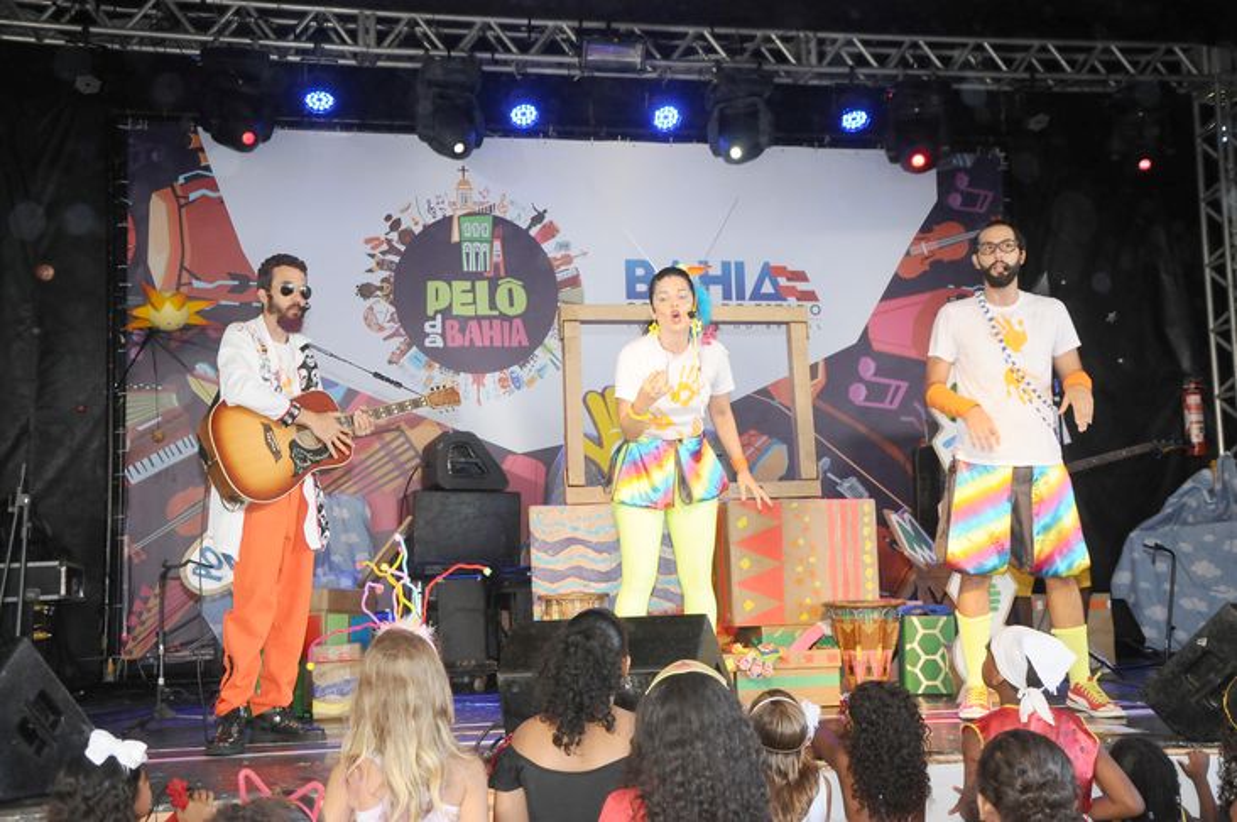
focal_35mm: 42
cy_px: 411
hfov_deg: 46.5
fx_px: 1441
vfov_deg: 31.8
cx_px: 618
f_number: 4
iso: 1000
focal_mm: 28
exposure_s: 1/160
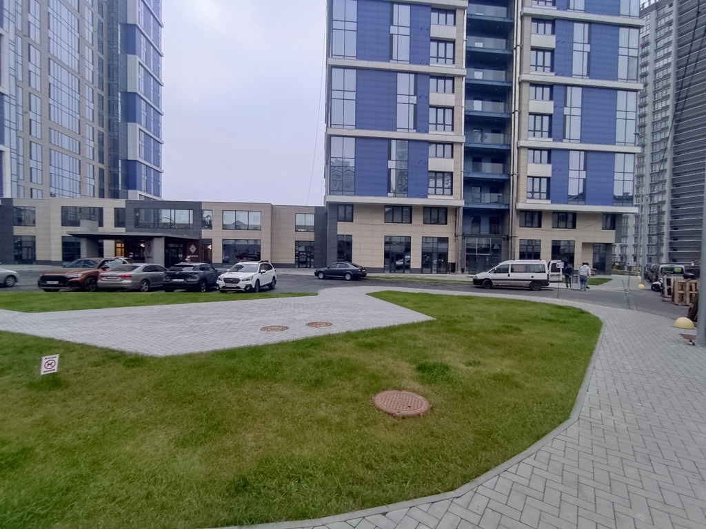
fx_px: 306
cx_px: 353
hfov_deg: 98.2
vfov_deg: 81.7
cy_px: 264
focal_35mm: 15
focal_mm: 1.6
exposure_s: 1/50
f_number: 2.2
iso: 113
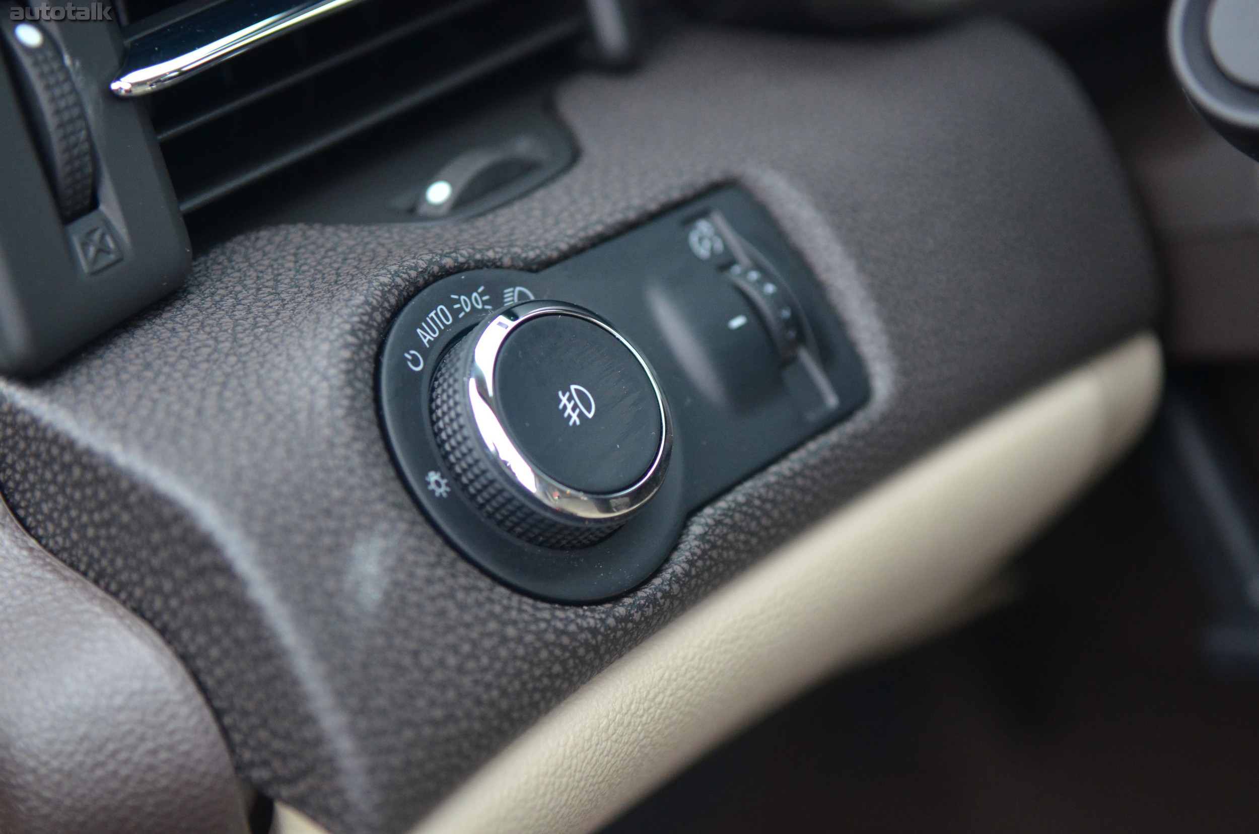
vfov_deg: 22.5
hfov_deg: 33.5
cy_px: 417
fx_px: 2094
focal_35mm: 60
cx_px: 630
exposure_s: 1/125
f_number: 2.8
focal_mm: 40
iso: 1600
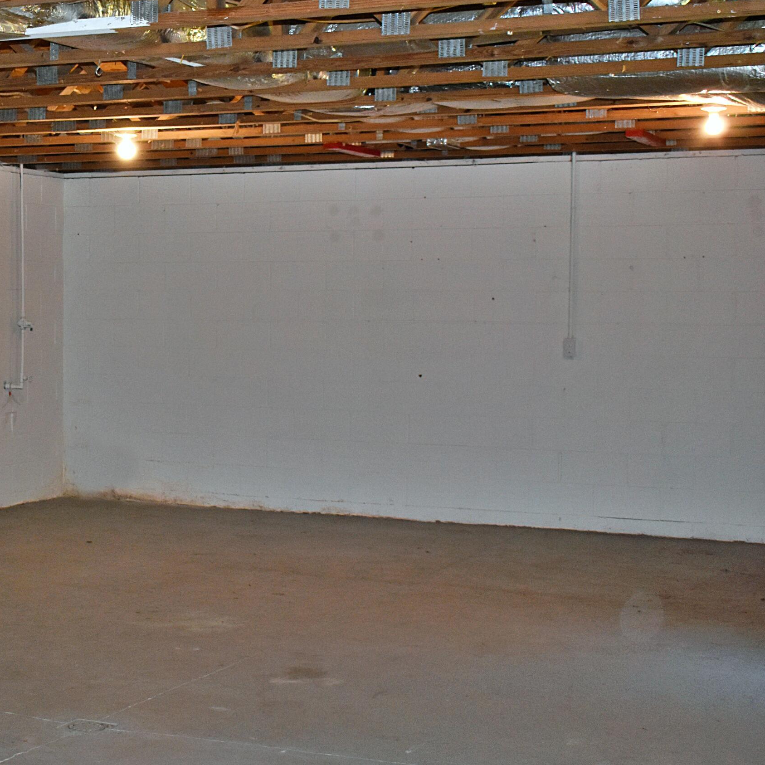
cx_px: 98
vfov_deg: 25.4
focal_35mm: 68
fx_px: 1700
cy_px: 356
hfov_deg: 24.7
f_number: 4.2
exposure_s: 1/60
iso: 1600
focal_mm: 30
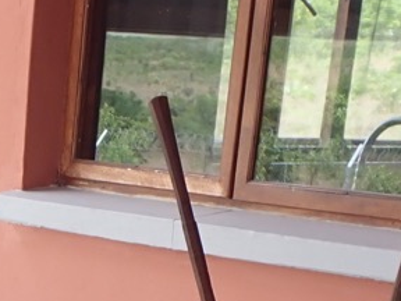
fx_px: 1645
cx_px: -199
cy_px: 612
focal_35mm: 142
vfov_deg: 9.7
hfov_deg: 13.1
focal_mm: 5.79
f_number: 3.2
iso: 100
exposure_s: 1/80
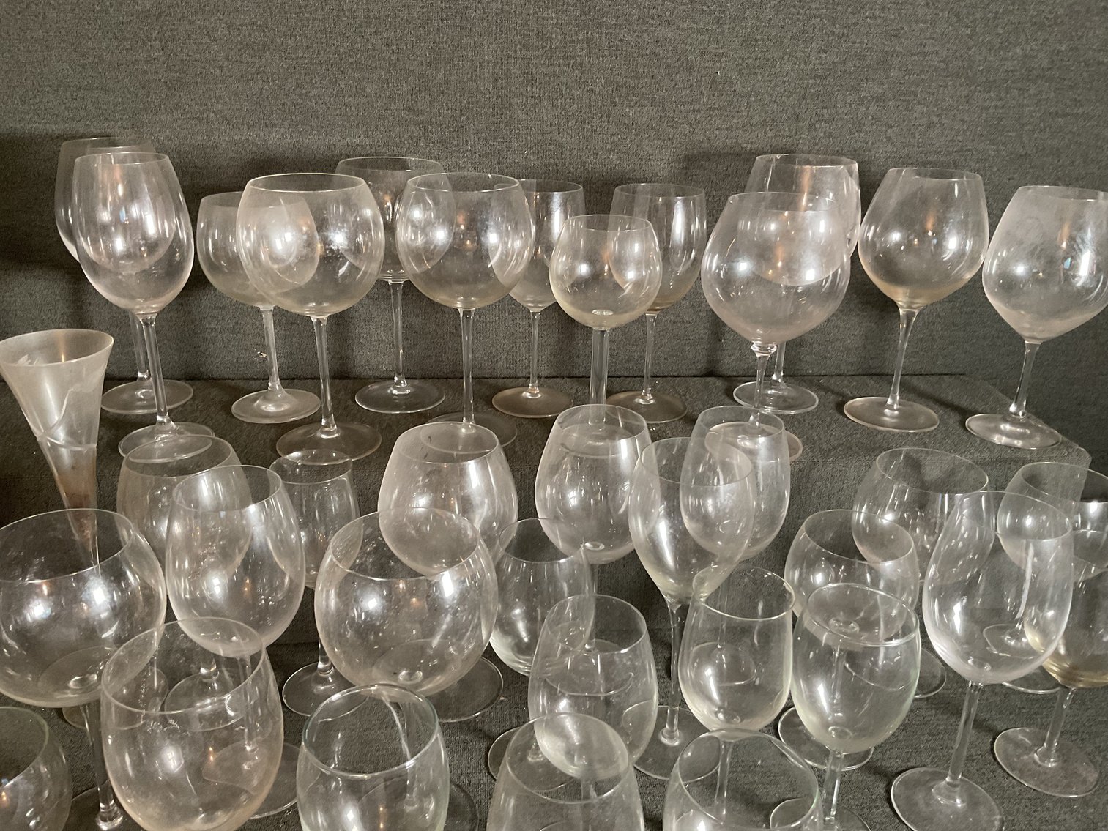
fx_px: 928
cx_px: 554
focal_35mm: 29
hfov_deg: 61.7
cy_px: 416
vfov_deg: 48.2
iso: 160
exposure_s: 1/60
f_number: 1.8
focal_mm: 3
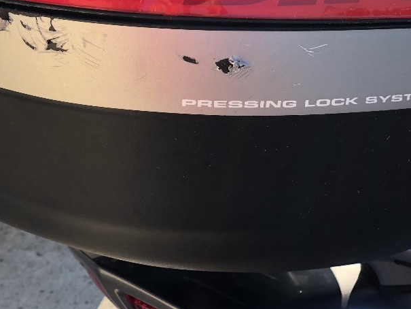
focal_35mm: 110
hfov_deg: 17.9
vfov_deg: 13.4
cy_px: 33
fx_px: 1306
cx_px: 151
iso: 16
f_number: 2.4
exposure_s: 1/195
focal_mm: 6
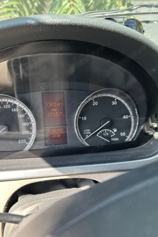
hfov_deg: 44.9
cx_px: 67
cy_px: 119
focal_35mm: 29
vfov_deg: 63.6
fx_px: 191
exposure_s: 1/210
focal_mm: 5.7
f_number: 1.5
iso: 50
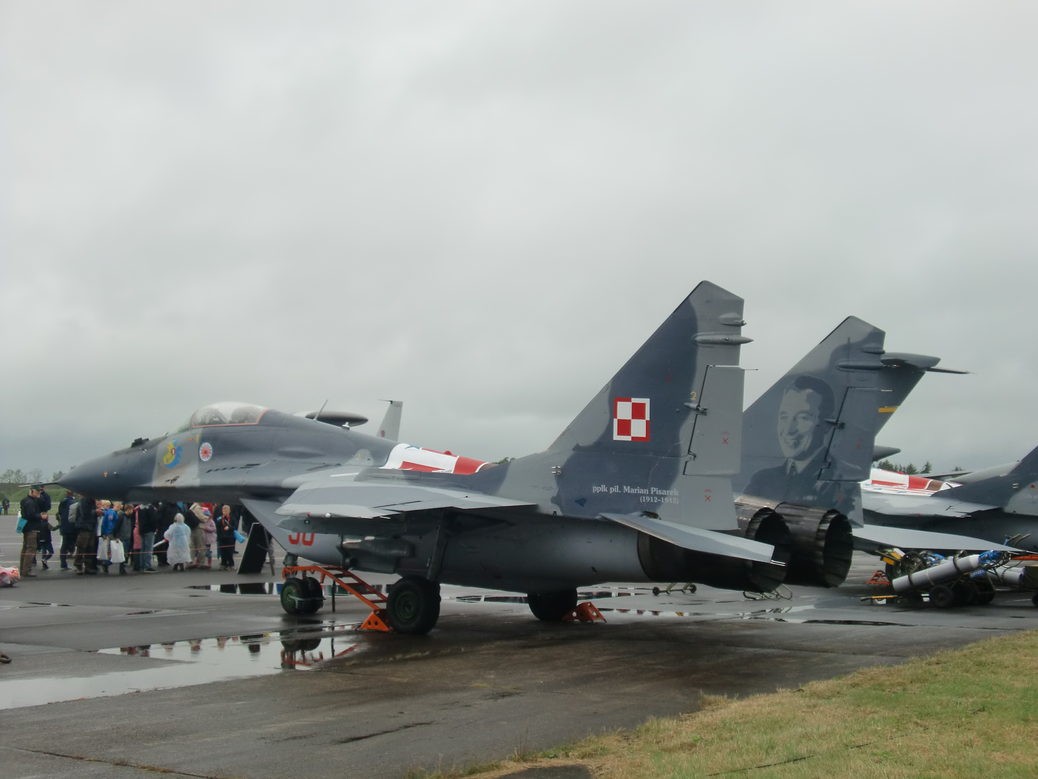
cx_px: 519
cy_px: 390
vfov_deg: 28.0
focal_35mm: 52
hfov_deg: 36.8
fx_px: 1559
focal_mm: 9.3
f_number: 3.7
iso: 64
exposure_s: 1/500
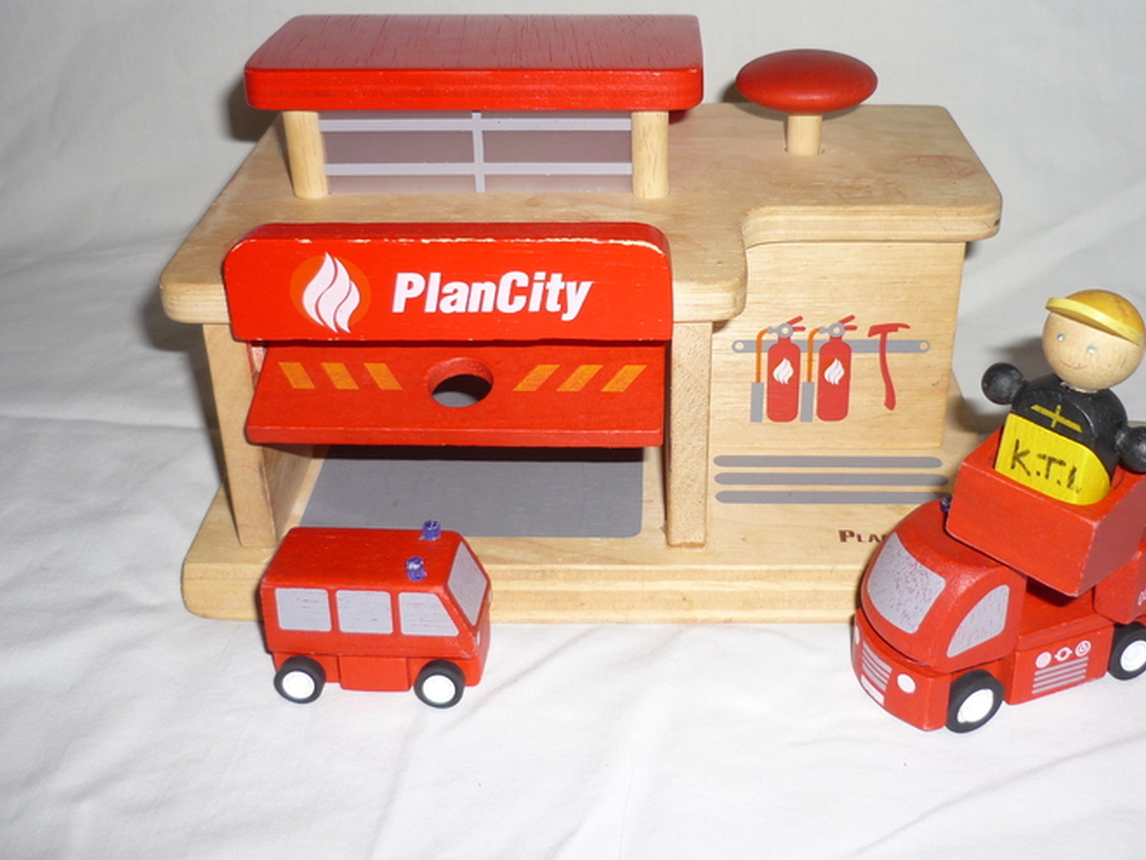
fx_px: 1324
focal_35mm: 40
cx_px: 655
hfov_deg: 46.7
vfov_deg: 35.9
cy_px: 353
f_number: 2.8
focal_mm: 5.5
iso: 100
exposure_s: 1/30
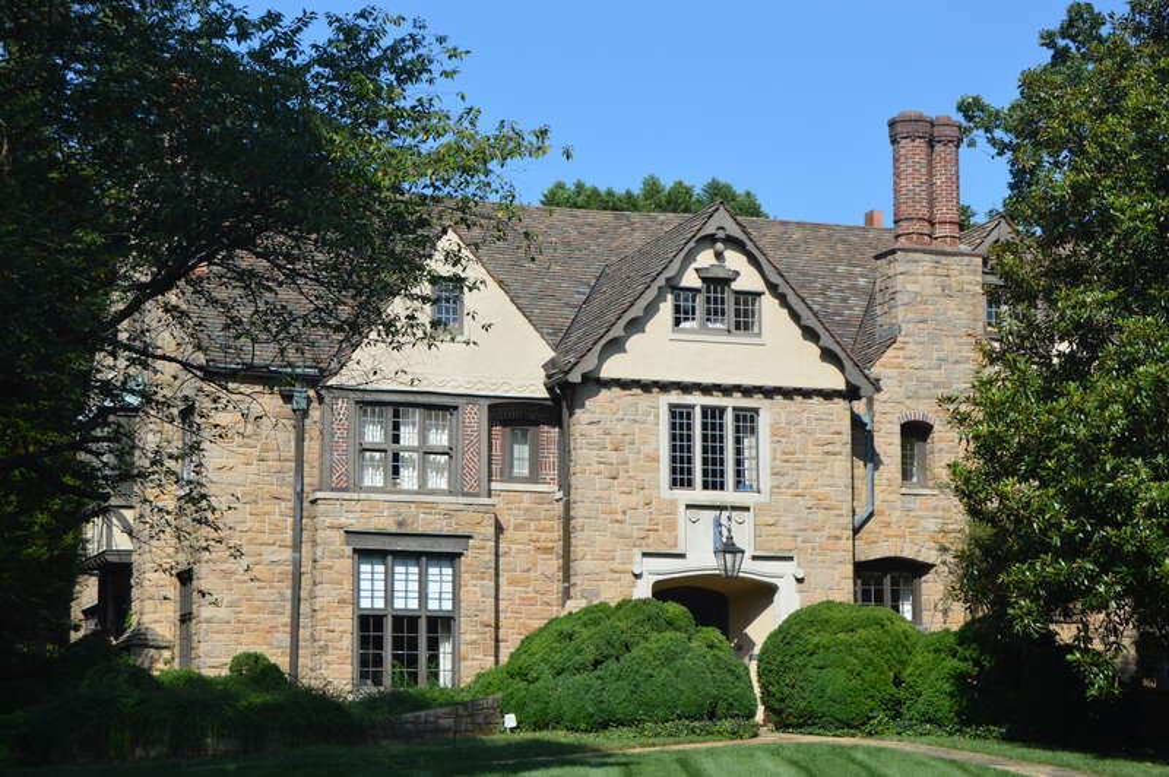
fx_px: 2677
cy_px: 388
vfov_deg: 16.5
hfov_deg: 24.6
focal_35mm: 82
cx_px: 584
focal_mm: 55
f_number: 9
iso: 100
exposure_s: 1/320
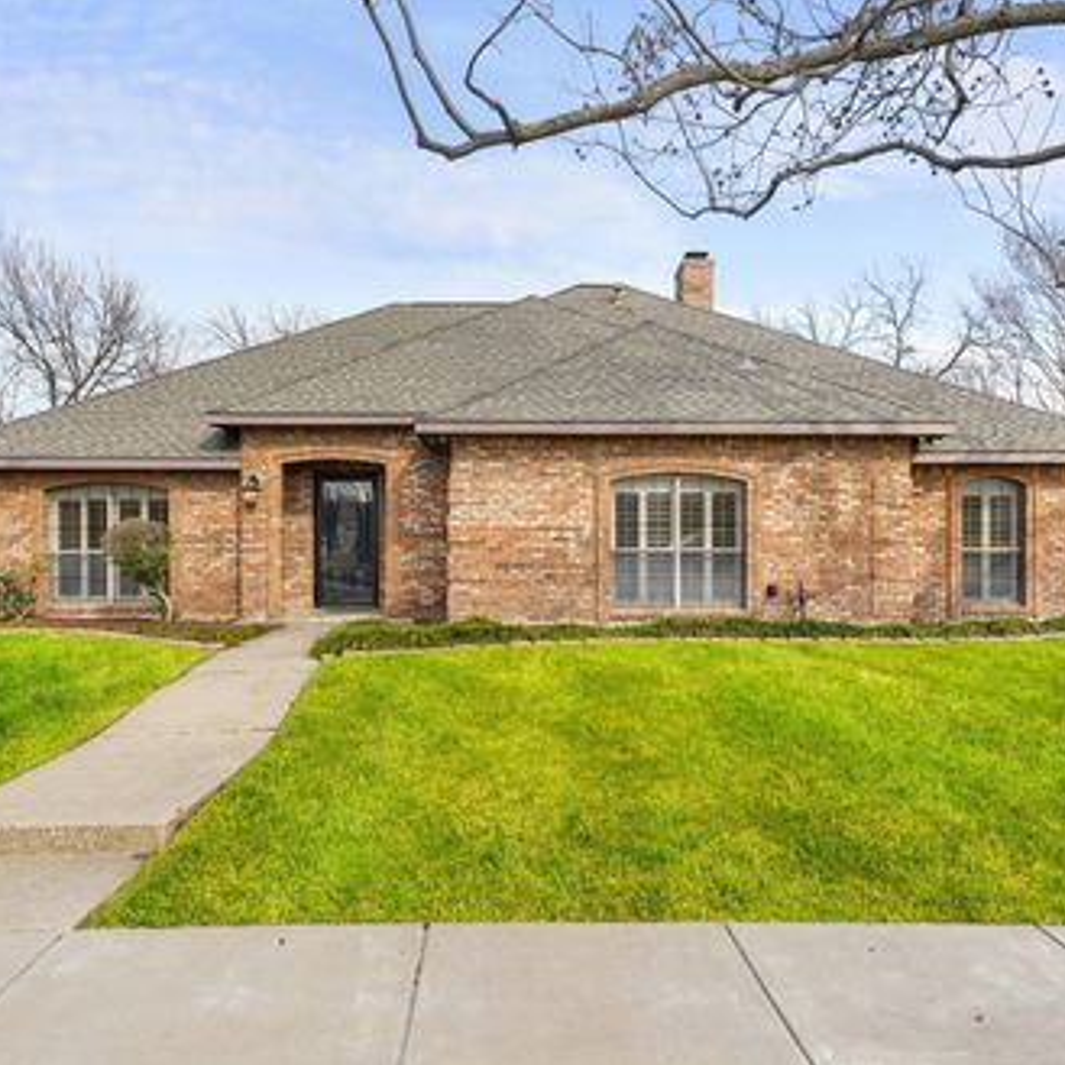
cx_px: 534
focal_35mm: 31
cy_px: 532
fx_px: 1079
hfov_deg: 52.5
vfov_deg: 52.5
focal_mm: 24
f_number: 9
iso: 400
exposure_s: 1/125
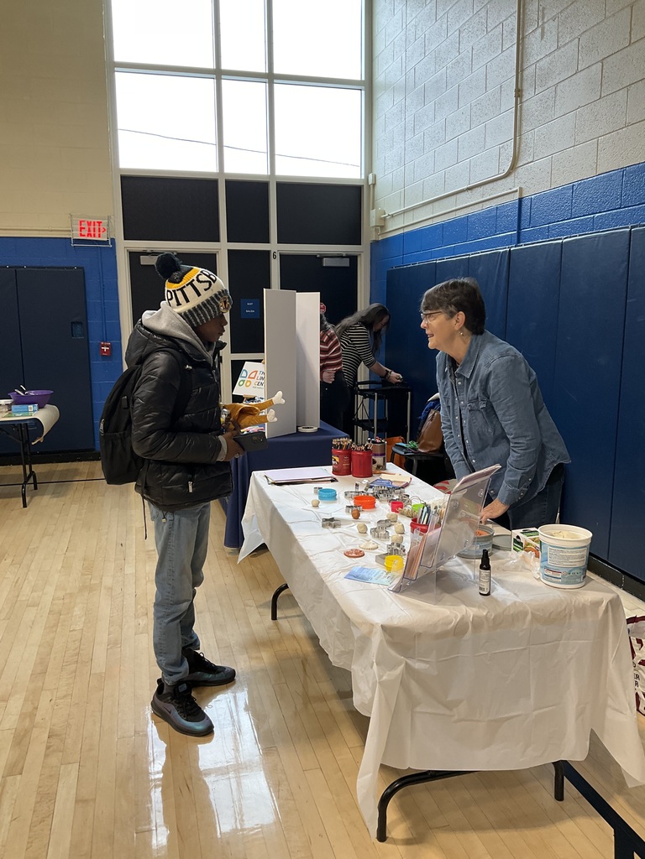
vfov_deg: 61.7
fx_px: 720
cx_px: 322
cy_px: 430
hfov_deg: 48.2
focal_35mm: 29
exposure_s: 1/122
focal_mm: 3
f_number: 1.8
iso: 50
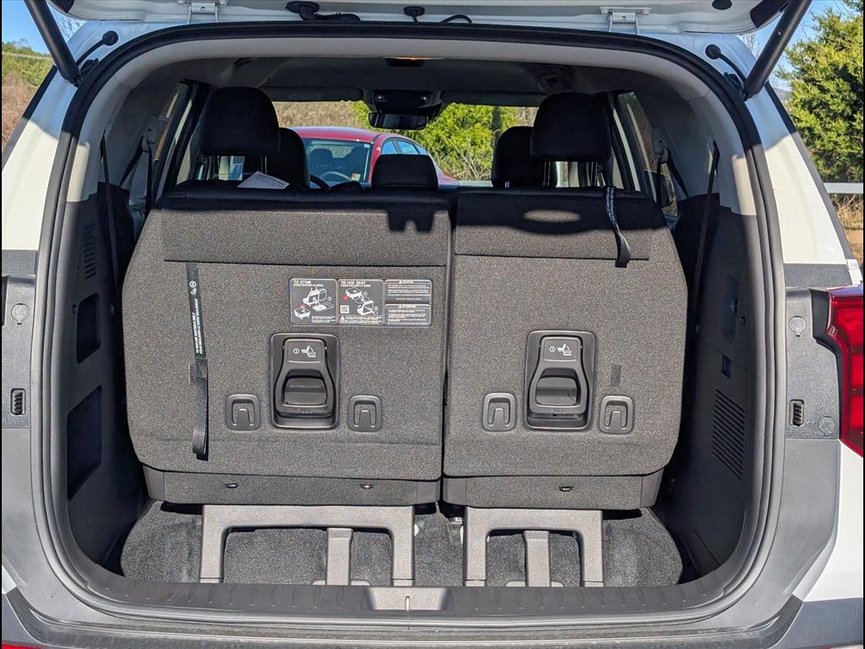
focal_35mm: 49
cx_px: 432
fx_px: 1224
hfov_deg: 38.9
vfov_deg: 29.7
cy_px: 324
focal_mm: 6.9
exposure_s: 1/1667
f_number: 1.68
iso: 20
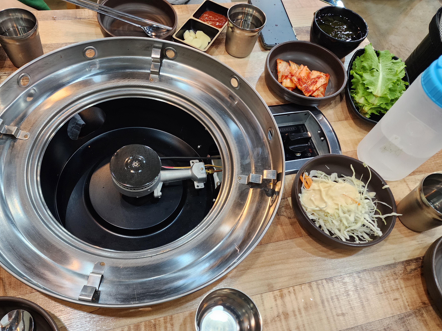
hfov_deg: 67.1
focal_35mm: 26
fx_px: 332
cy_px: 175
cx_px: 195
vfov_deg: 53.0
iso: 400
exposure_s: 1/120
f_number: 1.8
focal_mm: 6.4
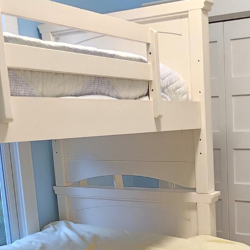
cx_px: 219
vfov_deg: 31.8
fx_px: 425
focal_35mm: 52
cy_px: 206
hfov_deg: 31.4
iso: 500
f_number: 2.2
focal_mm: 2.2
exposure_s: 1/55
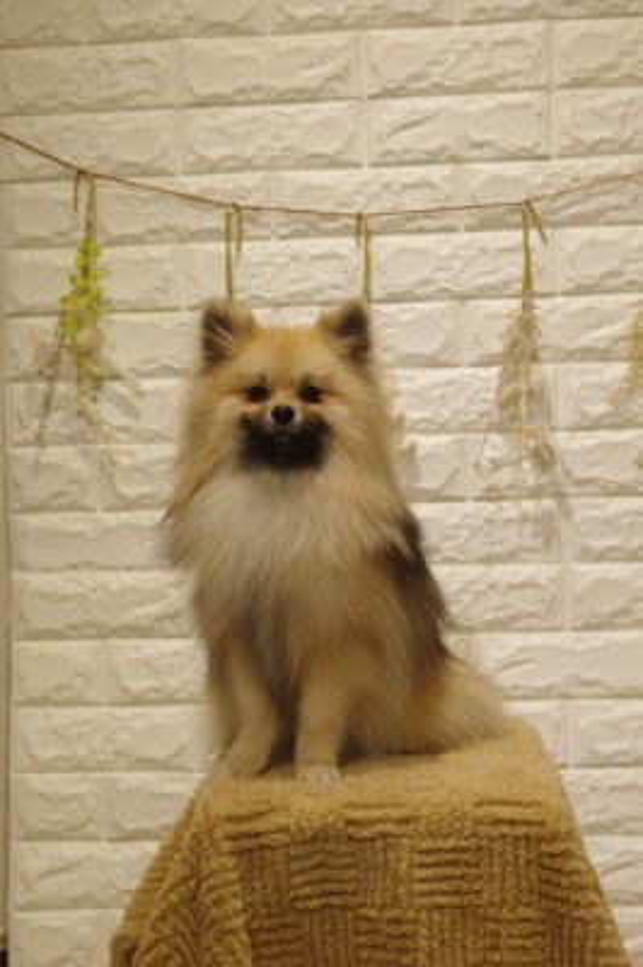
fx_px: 2201
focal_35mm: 82
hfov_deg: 16.6
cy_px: 484
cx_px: 322
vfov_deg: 24.8
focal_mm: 55
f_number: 4.5
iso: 500
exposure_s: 1/250
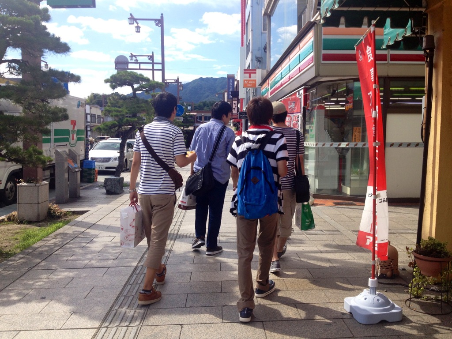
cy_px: 170
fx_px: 457
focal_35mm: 35
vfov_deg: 40.7
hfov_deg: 52.6
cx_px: 226
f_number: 2.4
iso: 50
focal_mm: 4.28
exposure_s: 1/1062
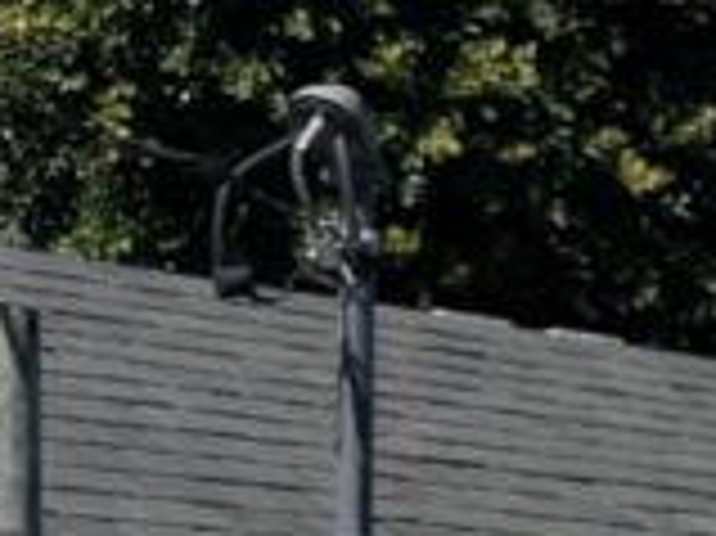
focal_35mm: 155
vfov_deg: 9.3
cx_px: 1806
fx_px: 3204
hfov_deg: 10.6
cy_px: 793
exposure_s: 1/12346
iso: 80
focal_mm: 6.86
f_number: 1.78
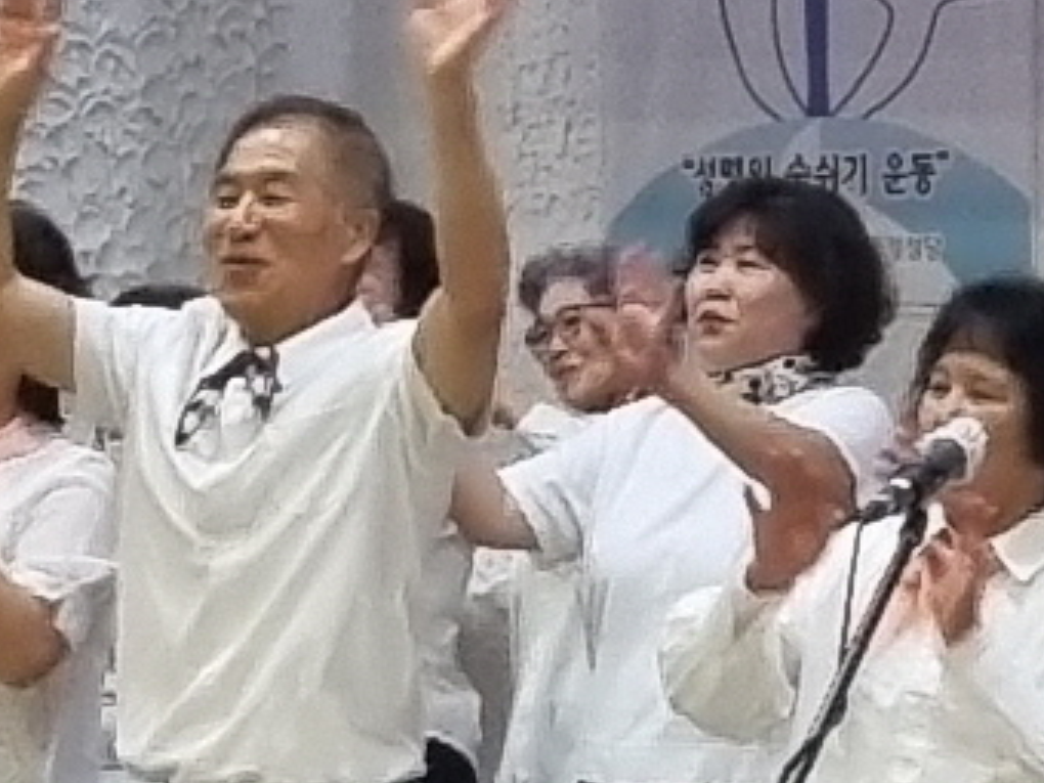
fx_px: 3921
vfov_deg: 11.4
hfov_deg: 15.1
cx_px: 794
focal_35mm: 130
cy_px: 525
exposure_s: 1/120
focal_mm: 5.4
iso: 250
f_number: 1.8
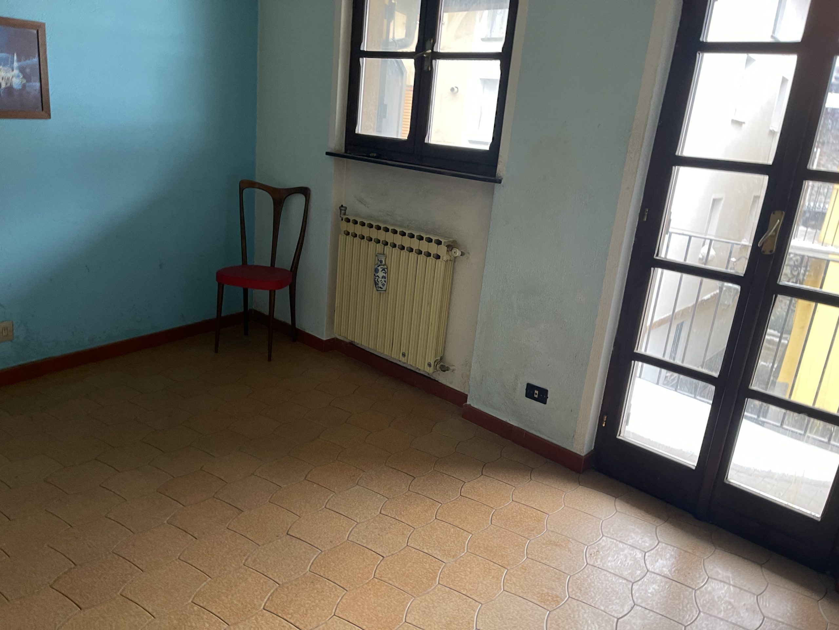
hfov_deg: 67.3
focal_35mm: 26
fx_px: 630
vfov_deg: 53.1
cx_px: 420
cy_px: 315
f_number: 1.6
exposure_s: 1/83
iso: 125
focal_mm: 5.1
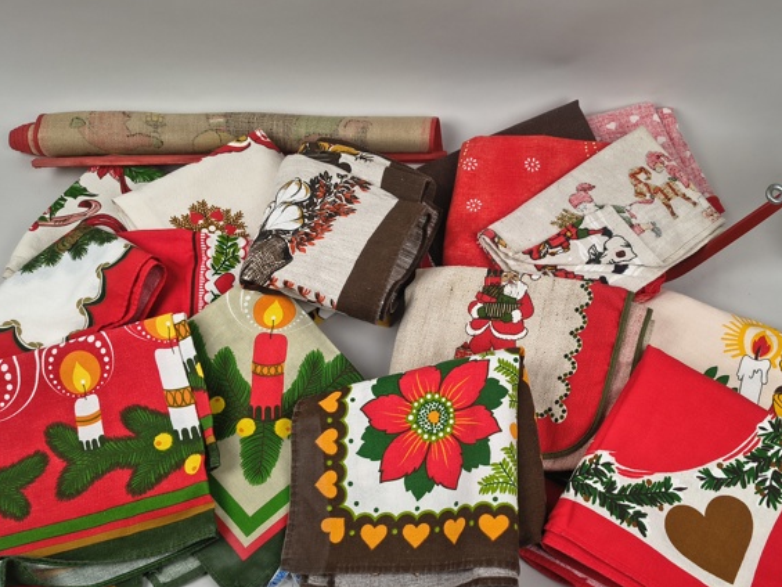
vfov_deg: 41.5
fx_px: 768
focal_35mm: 34
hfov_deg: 53.4
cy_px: 367
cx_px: 486
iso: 100
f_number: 1.8
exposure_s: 1/152
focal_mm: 5.56
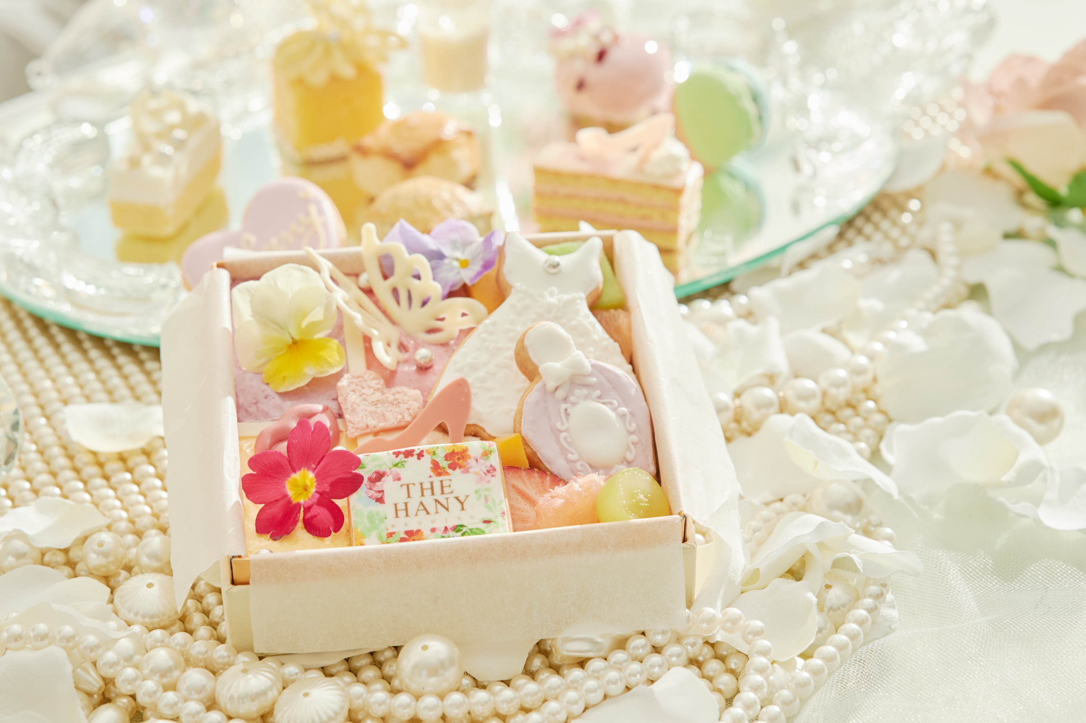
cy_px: 362
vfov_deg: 16.1
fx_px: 2562
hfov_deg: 23.9
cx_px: 543
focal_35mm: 85
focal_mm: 85
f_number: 6.3
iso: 100
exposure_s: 1/80
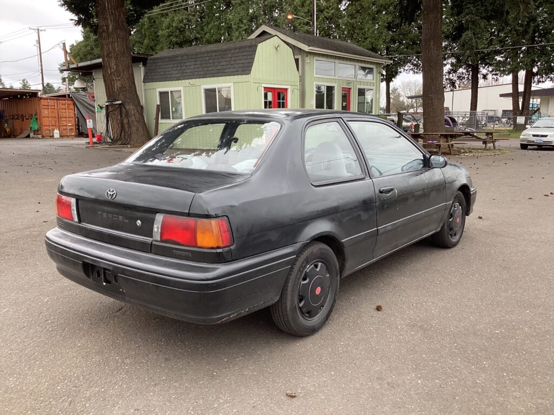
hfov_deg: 58.4
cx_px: 277
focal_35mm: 31
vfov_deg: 45.4
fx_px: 496
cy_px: 208
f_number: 2.4
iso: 64
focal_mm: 3.3
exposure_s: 1/120
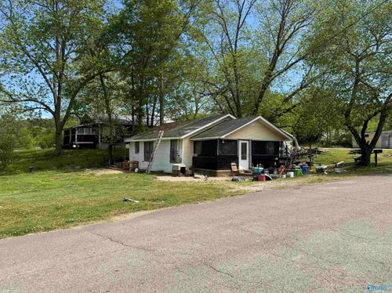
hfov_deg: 71.6
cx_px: 196
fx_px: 272
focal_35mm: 24
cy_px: 146
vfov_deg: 56.7
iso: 80
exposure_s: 1/3425
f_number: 1.78
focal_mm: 6.76
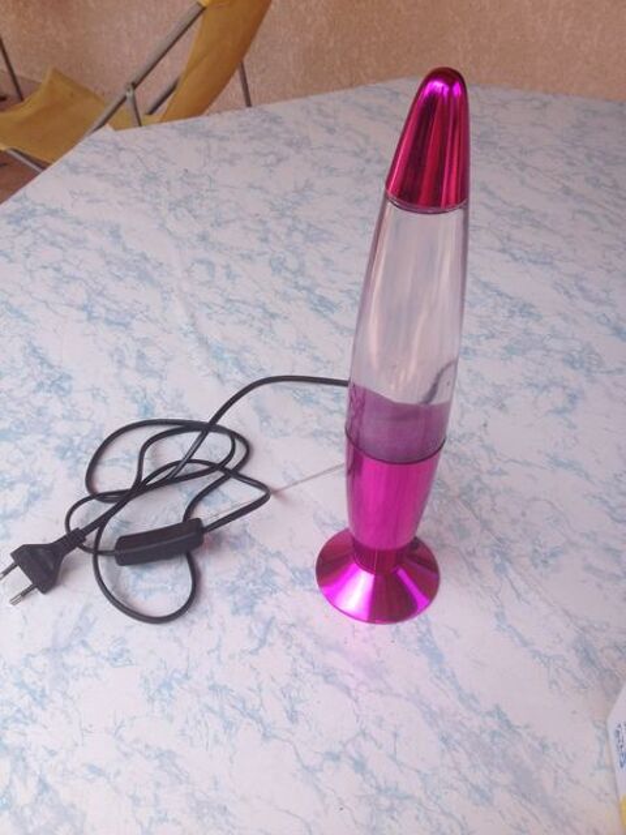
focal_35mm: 35
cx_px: 313
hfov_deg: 40.7
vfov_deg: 52.6
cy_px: 418
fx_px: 844
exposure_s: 1/480
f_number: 2.4
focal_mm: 4.28
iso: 50
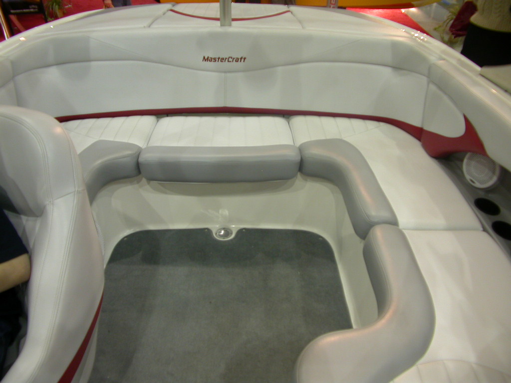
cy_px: 192
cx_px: 256
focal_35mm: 38
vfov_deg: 37.7
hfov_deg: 49.0
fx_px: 561
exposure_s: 1/51.7
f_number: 2.6
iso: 100
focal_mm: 7.85
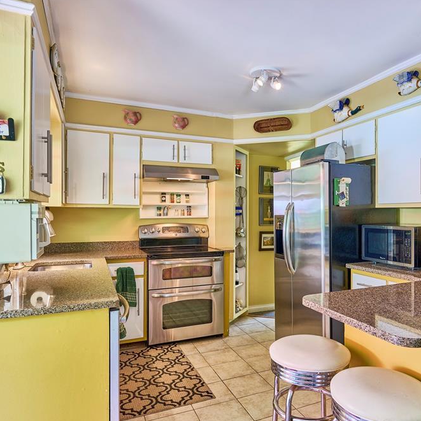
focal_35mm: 25
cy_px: 213
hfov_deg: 61.7
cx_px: 274
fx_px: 344
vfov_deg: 62.9
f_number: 8
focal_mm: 19
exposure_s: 1/5
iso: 200
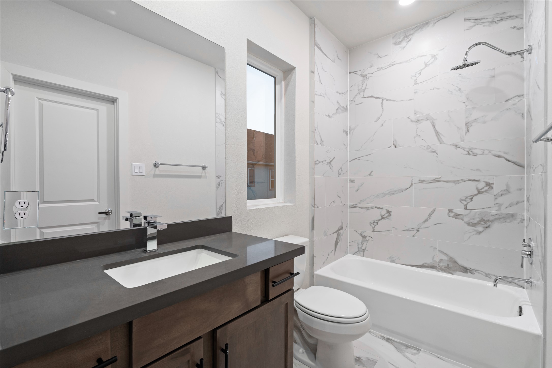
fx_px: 245
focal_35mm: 16
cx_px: 276
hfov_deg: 96.7
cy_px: 184
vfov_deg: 73.7
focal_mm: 16
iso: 200
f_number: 9
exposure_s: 1/2
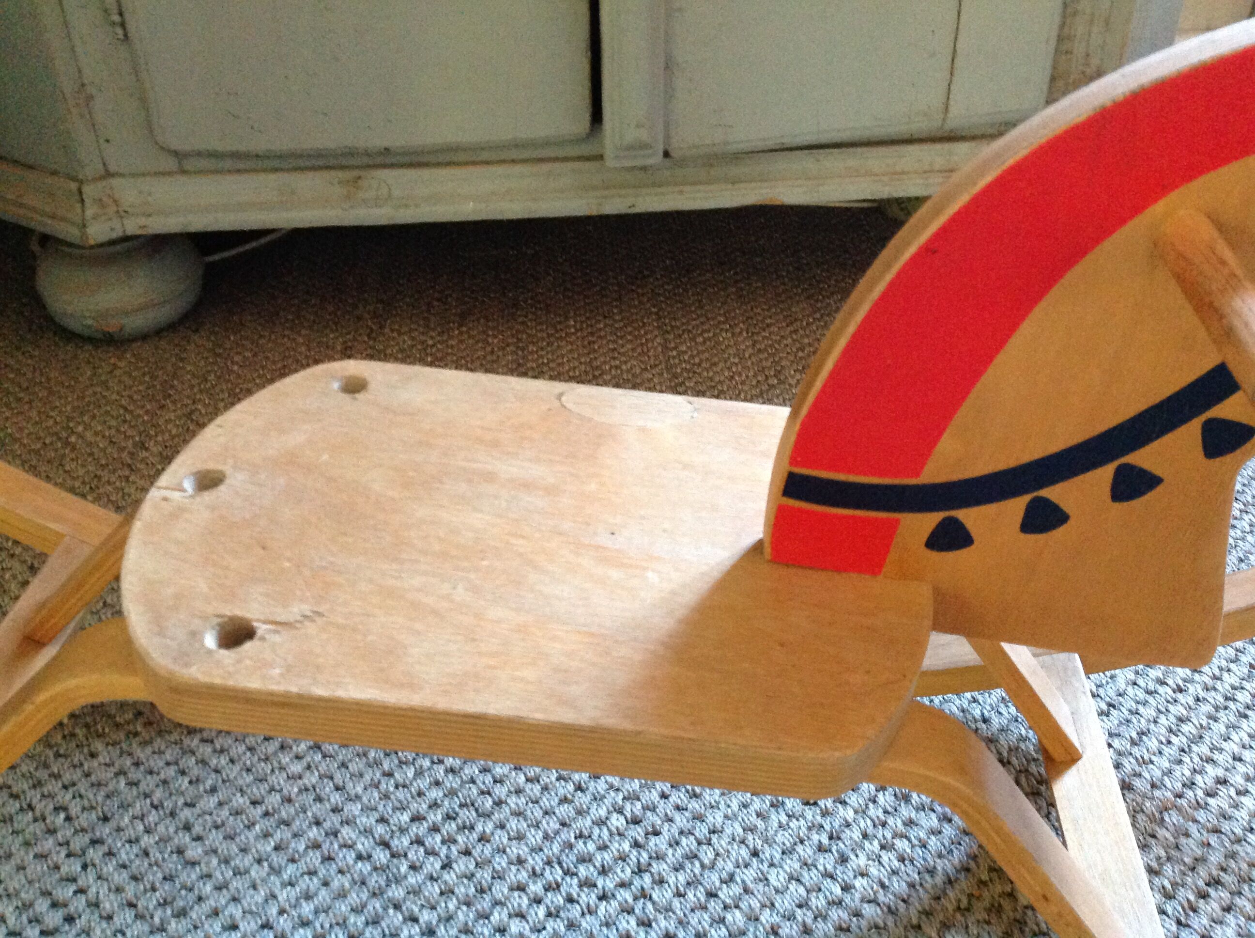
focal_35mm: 35
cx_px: 628
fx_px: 1267
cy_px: 469
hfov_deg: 52.7
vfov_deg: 40.6
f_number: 2.4
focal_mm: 4.28
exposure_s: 1/15
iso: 500
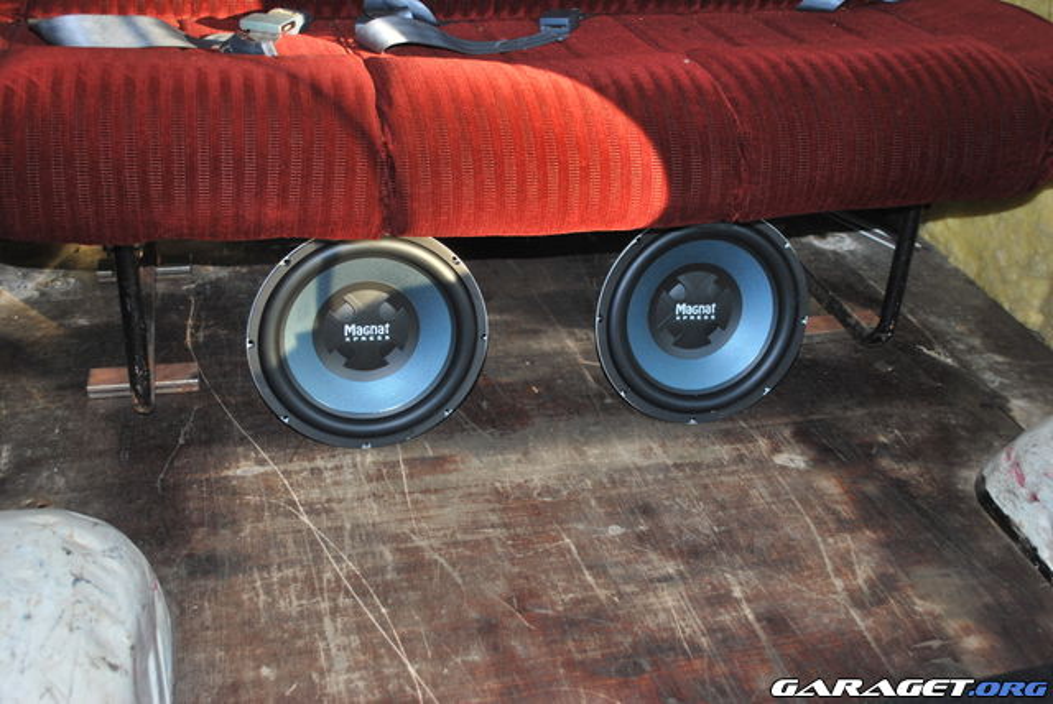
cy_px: 352
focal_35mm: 42
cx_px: 526
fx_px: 1230
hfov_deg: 46.4
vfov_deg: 32.0
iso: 200
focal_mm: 28
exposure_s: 1/60
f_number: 4.5
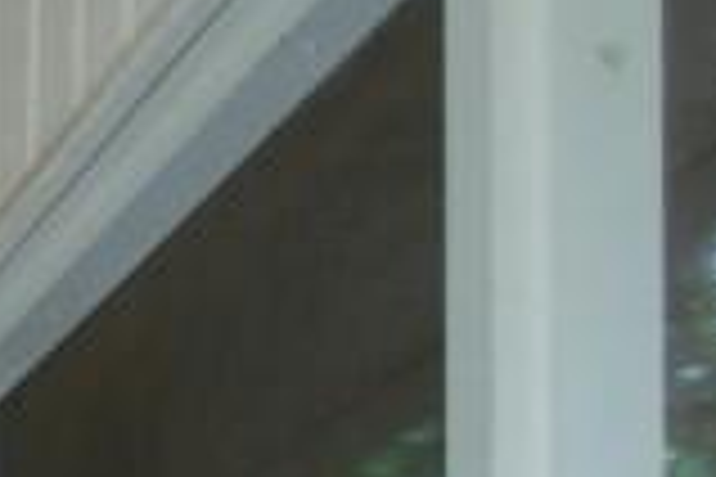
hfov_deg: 9.1
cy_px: 1539
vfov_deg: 6.3
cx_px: -1209
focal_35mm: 195
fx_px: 3878
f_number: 3.5
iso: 200
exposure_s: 1/50
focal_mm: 18
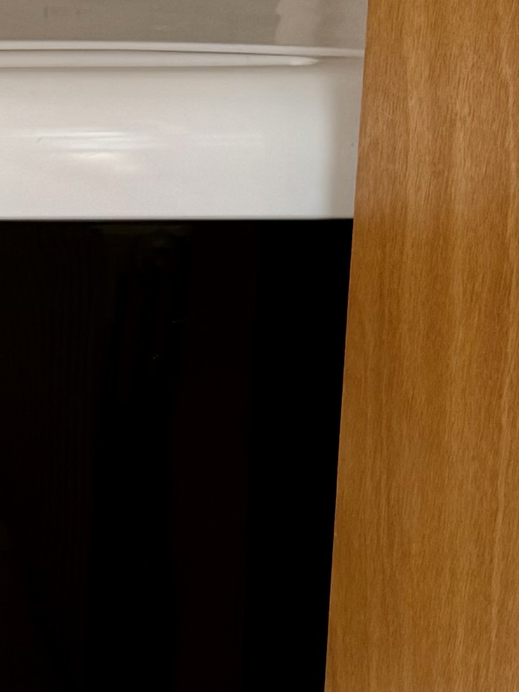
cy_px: 101
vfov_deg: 16.0
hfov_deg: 11.3
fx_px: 2439
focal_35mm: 122
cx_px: -403
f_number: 1.78
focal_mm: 6.76
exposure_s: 1/121
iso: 100
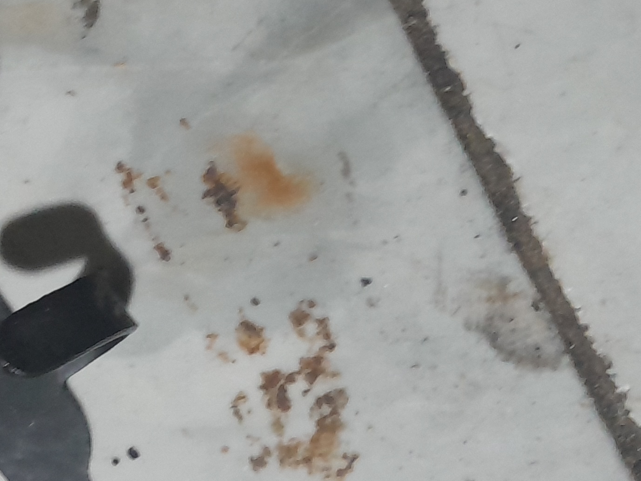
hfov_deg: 19.4
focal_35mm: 87
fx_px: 1611
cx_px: -343
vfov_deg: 16.8
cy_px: 78
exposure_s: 1/50
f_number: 1.8
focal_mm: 4
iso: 250
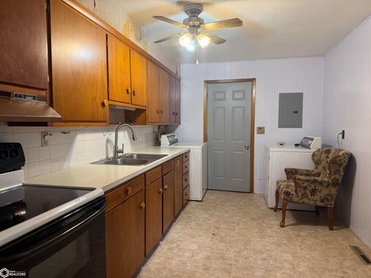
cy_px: 139
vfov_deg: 56.8
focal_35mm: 24
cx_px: 186
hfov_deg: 71.6
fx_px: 257
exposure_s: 1/60
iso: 160
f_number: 1.78
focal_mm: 6.76
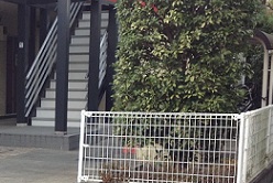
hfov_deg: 19.6
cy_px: 190
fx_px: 767
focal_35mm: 101
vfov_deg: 13.4
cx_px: 1
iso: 50
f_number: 2.4
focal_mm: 4.28
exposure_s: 1/157
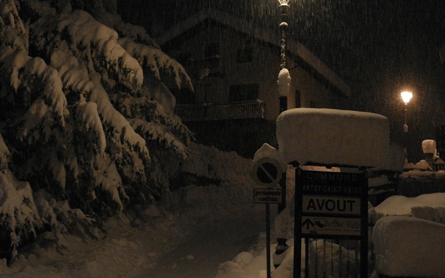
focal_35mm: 56
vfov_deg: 23.1
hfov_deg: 36.3
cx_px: 224
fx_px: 679
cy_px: 110
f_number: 4.5
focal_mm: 30
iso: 1600
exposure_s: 1/30
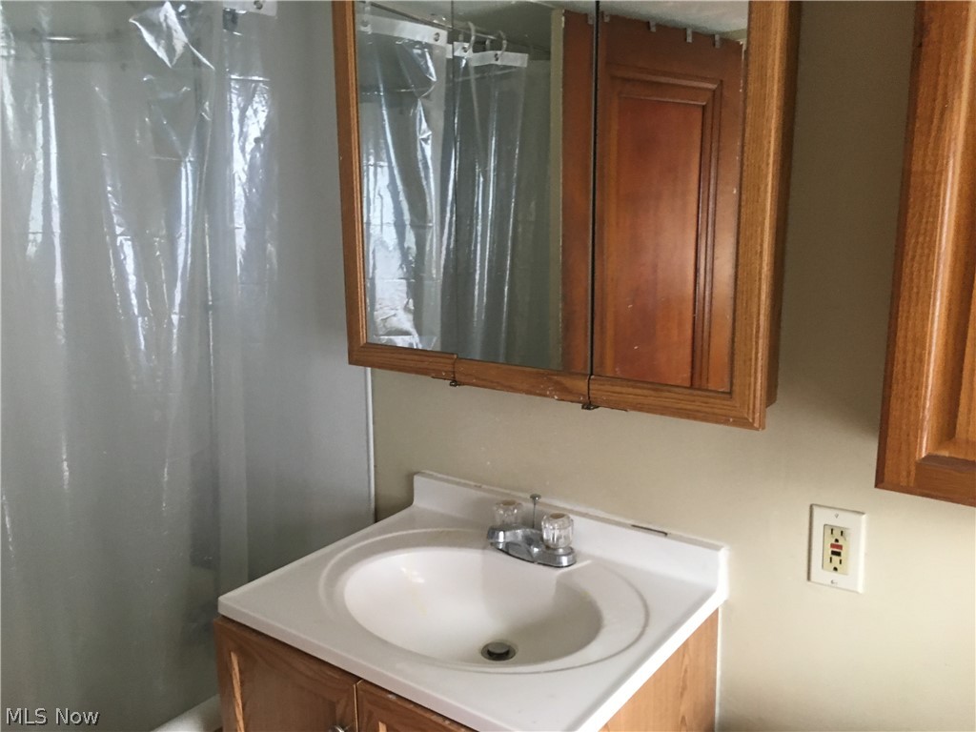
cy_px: 366
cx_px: 488
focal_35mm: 29
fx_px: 818
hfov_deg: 61.7
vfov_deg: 48.2
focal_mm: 4.15
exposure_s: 1/30
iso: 125
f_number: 2.2
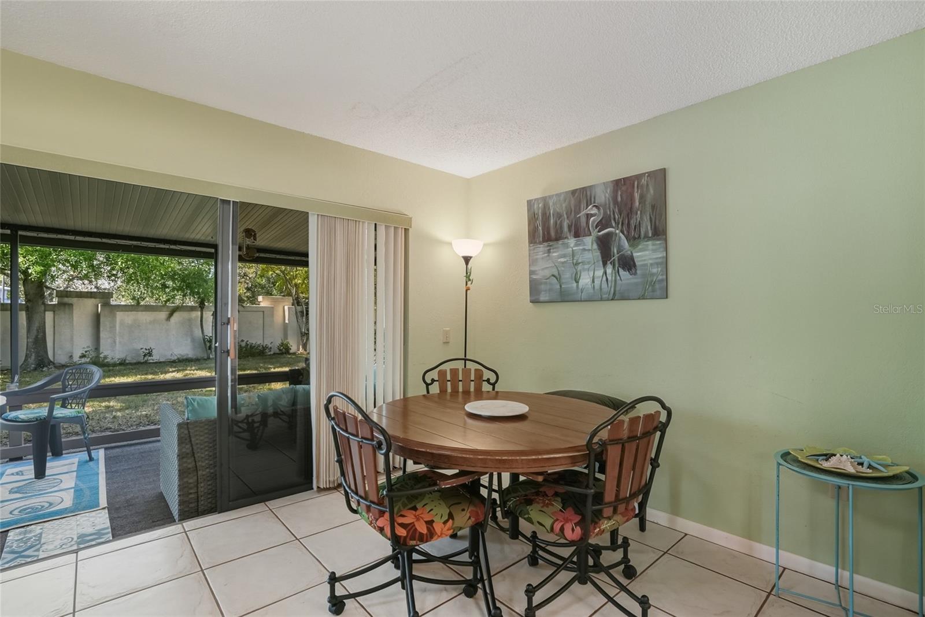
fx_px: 411
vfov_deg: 73.8
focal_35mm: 16
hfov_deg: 96.7
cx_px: 462
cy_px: 308
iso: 640
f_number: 9
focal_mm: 16
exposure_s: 1/200
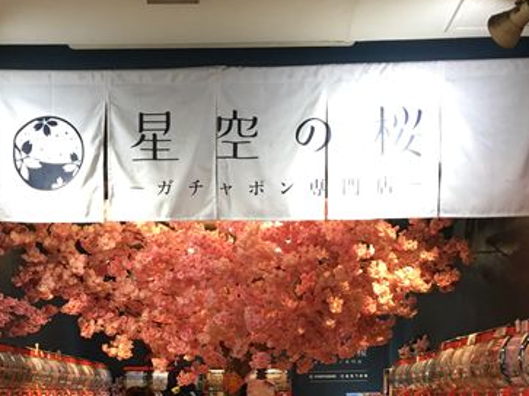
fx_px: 978
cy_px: 392
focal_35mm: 64
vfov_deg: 22.1
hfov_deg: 30.2
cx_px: 211
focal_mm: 4.15
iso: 32
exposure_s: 1/15
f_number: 2.2
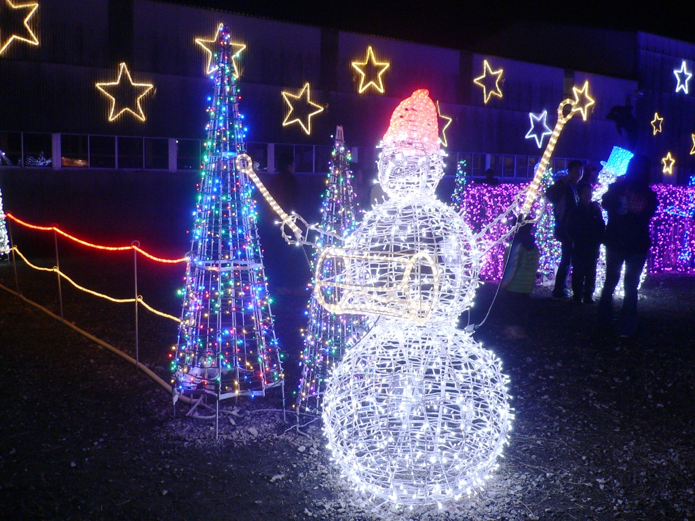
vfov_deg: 40.7
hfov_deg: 52.6
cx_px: 348
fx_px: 703
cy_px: 260
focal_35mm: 35
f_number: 2.8
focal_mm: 5.8
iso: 100
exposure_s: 1/5
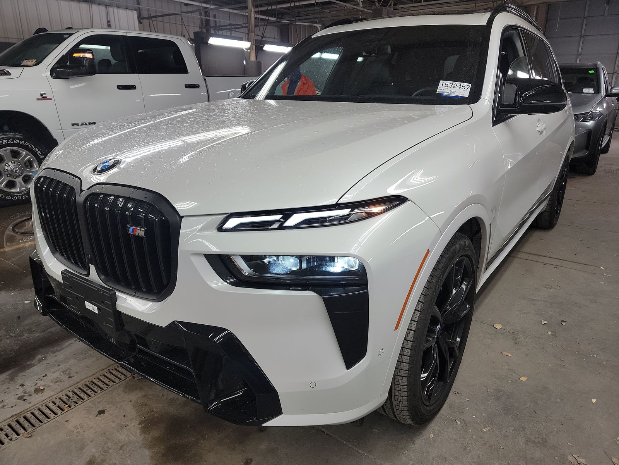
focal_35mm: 24
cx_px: 310
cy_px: 232
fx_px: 429
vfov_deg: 56.8
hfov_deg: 71.6
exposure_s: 1/59
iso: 62
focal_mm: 6.7
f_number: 1.8
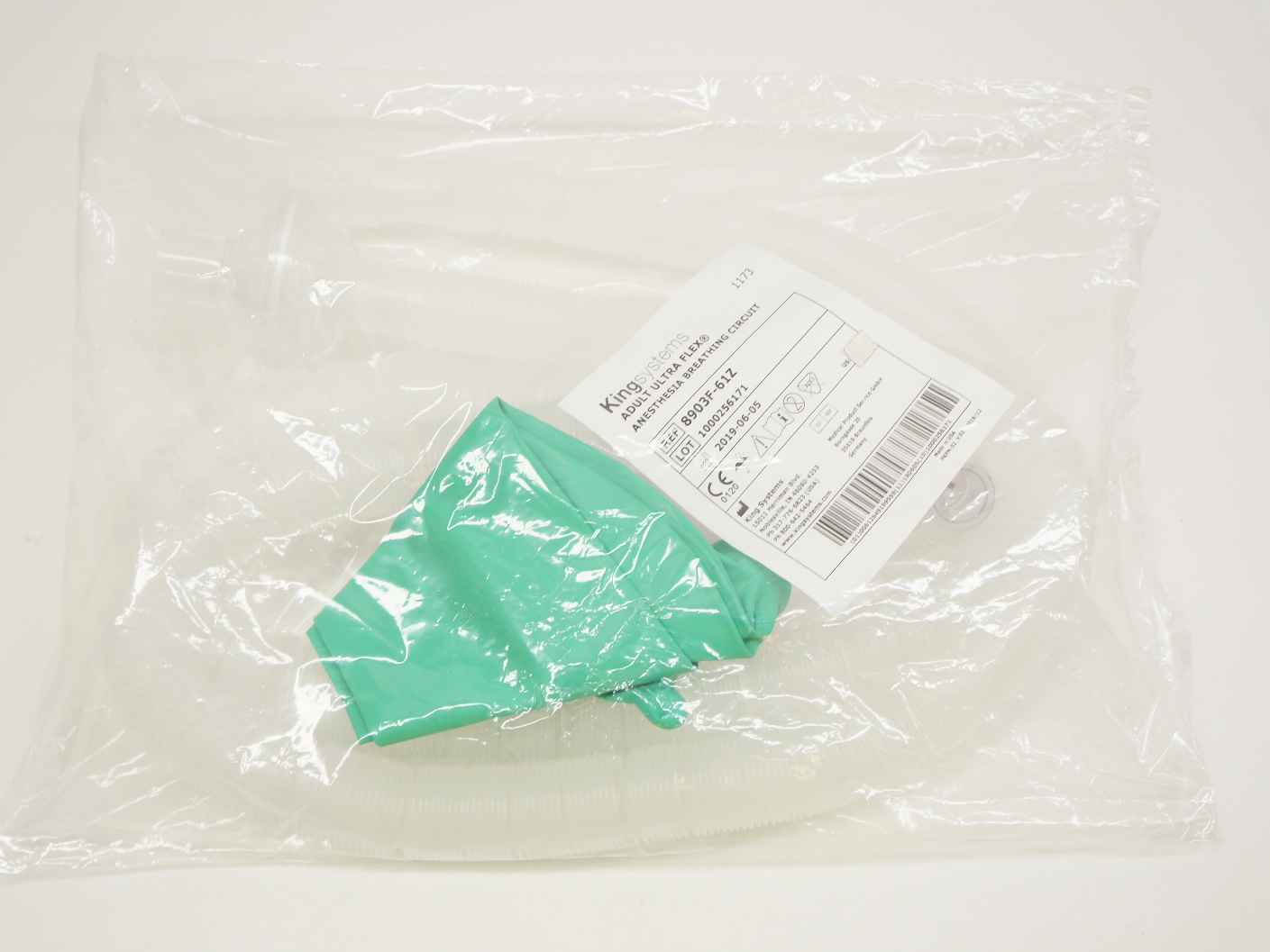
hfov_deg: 51.4
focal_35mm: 36
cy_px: 477
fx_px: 1321
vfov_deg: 39.7
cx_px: 635
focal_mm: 22
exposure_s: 1/80
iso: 400
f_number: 6.3
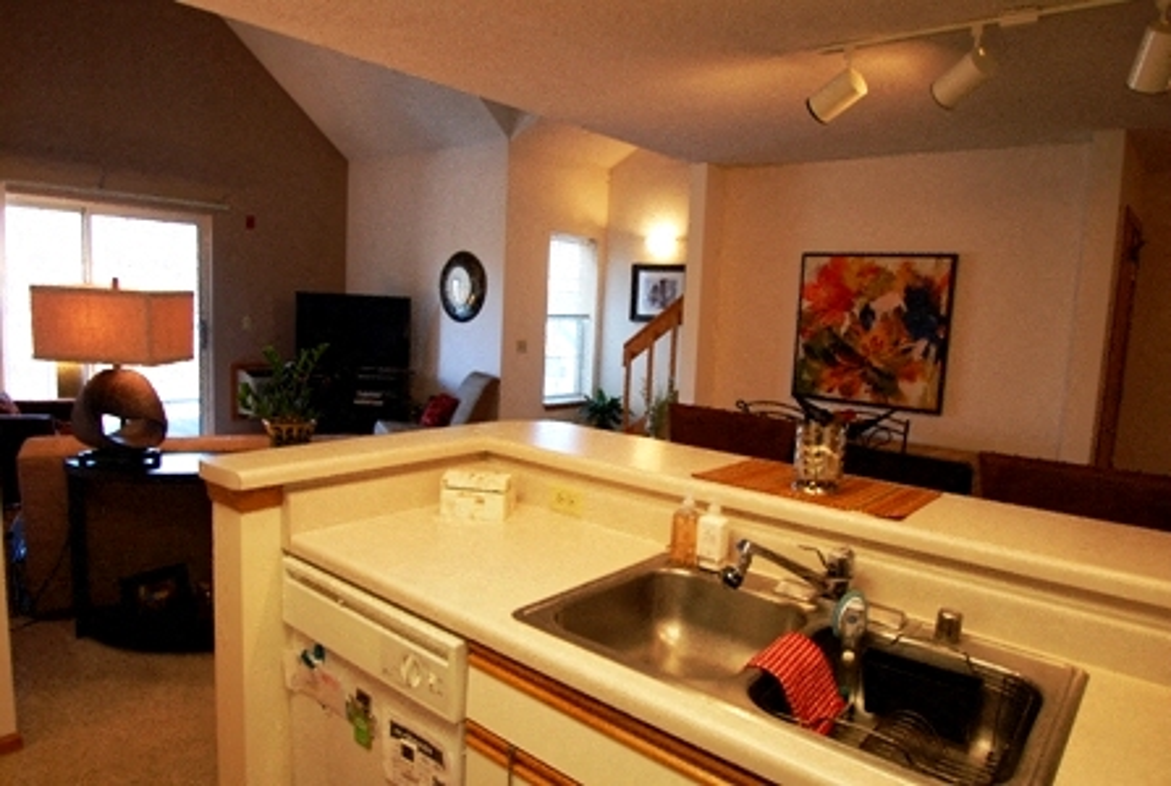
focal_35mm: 22
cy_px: 393
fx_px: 733
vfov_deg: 56.4
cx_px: 586
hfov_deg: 77.2
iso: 400
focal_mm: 15
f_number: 4
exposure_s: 1/60
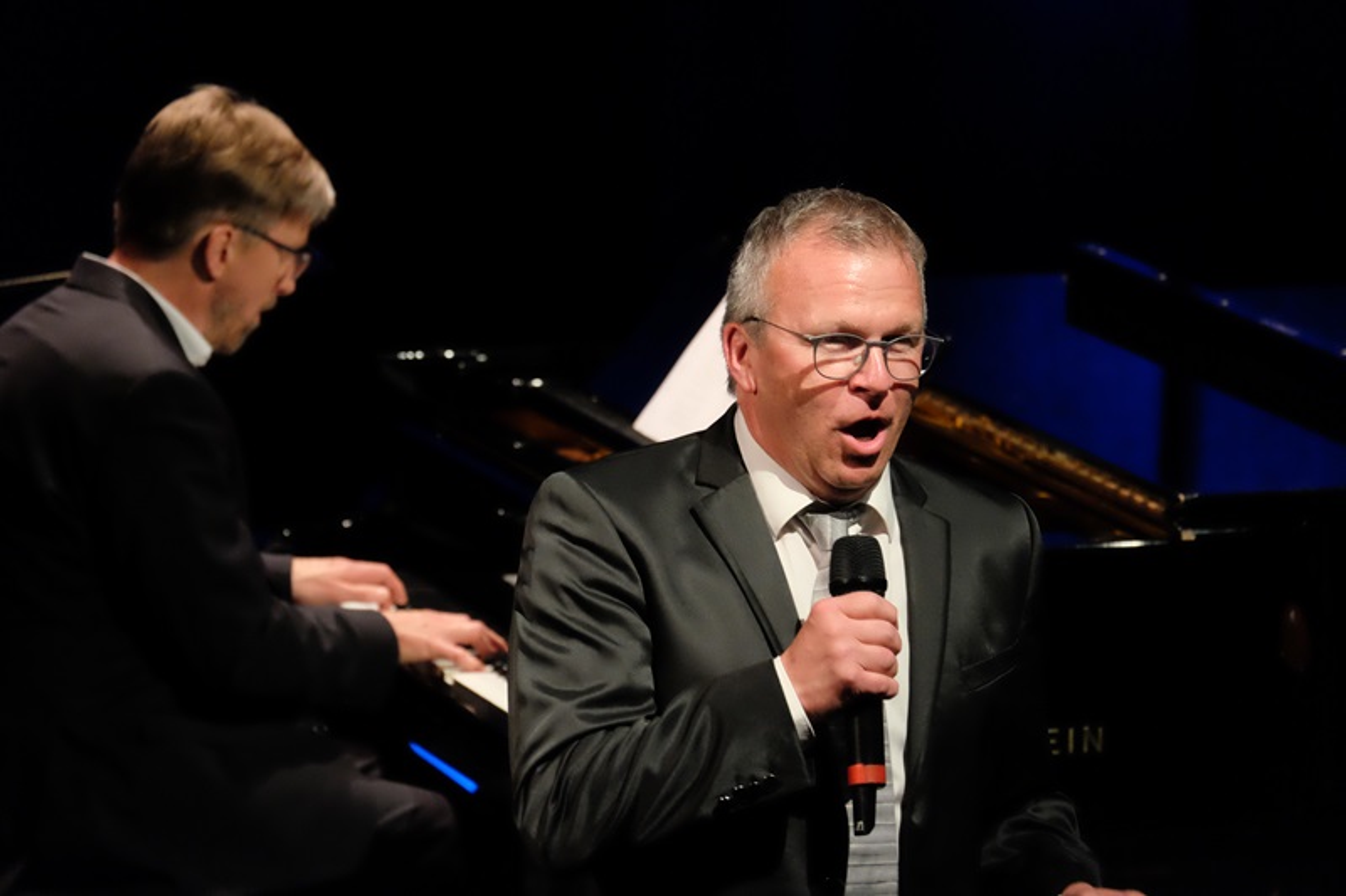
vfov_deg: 5.0
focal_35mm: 273
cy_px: 448
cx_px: 673
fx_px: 10204
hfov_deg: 7.5
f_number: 6.4
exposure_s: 1/150
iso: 6400
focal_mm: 181.9
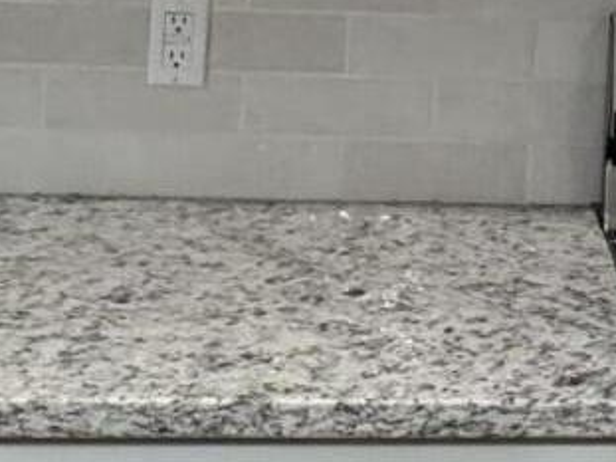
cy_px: -176
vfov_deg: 15.4
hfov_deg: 20.7
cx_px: 681
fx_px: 1601
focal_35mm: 90
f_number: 2.2
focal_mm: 2.22
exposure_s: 1/63
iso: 320
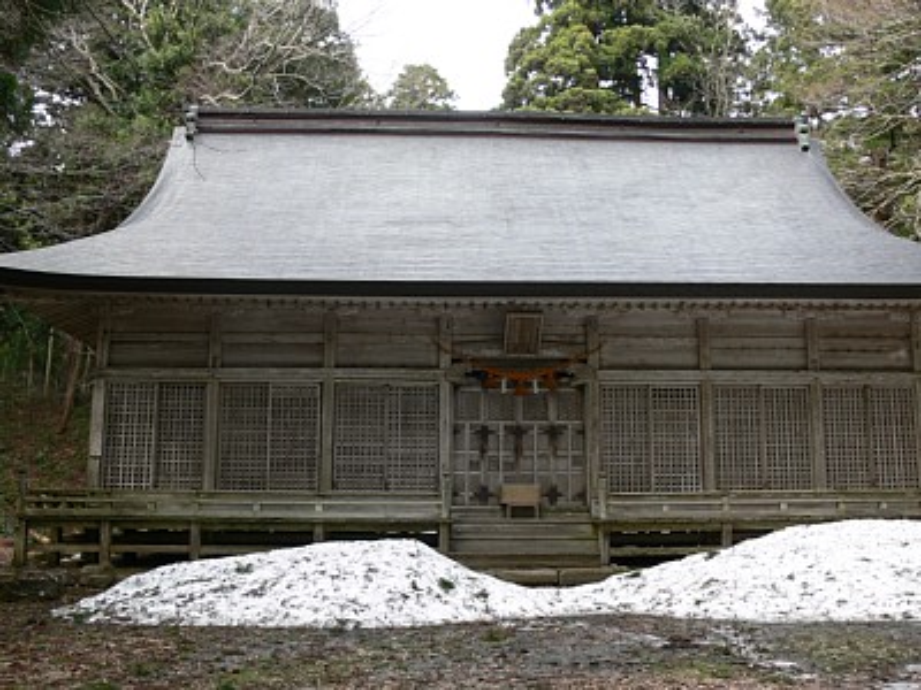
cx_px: 460
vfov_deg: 40.7
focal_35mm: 35
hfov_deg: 52.6
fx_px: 931
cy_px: 345
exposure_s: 1/60
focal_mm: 7.4
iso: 80
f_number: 4
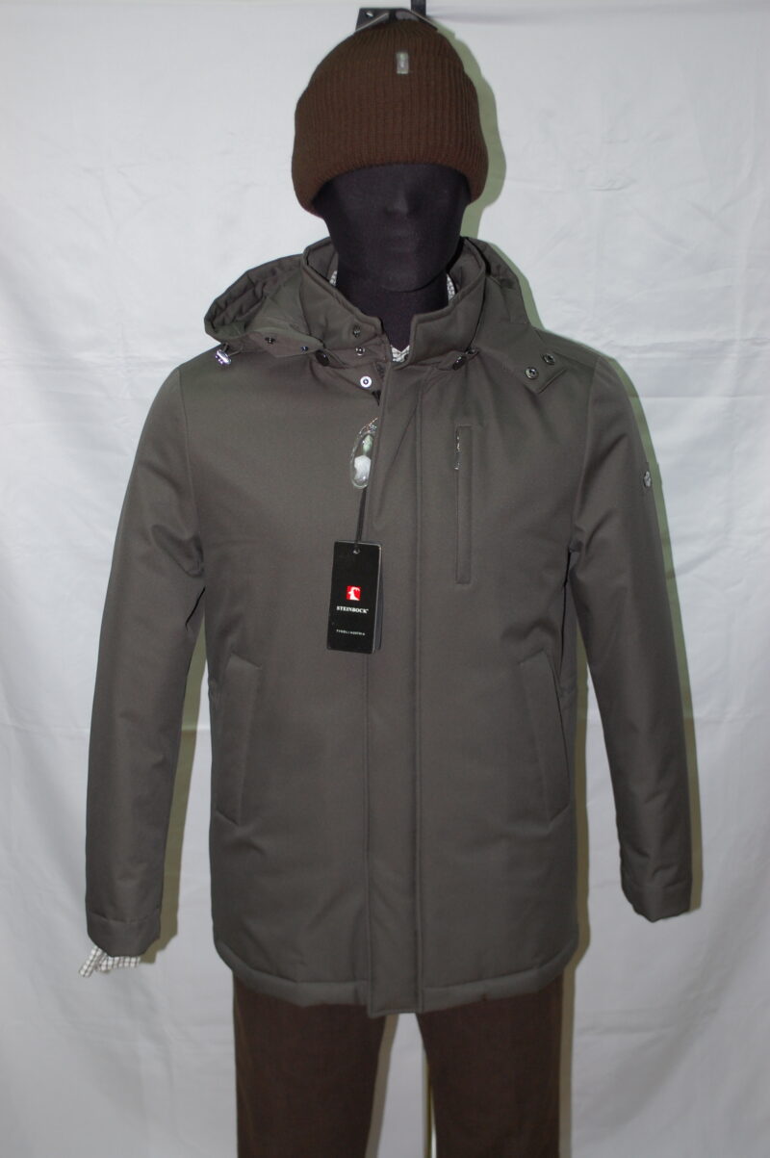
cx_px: 385
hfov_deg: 29.8
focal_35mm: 45
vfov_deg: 43.6
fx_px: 1446
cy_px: 579
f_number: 4.8
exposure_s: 1/60
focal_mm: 30
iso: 400
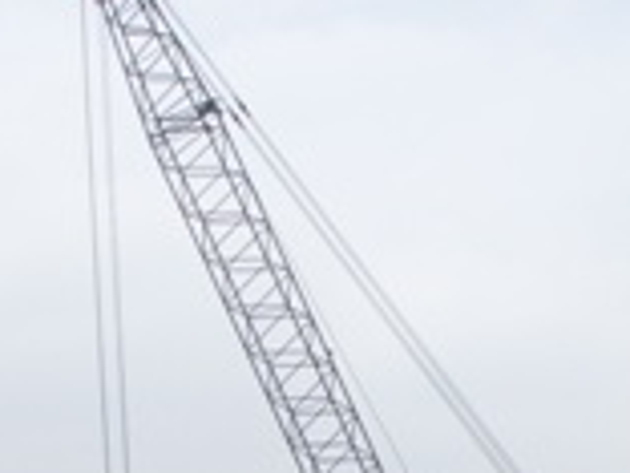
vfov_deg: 13.4
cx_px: 384
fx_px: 1929
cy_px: 631
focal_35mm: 106
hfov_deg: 18.5
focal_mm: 7.7
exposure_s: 1/400
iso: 50
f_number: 7.1
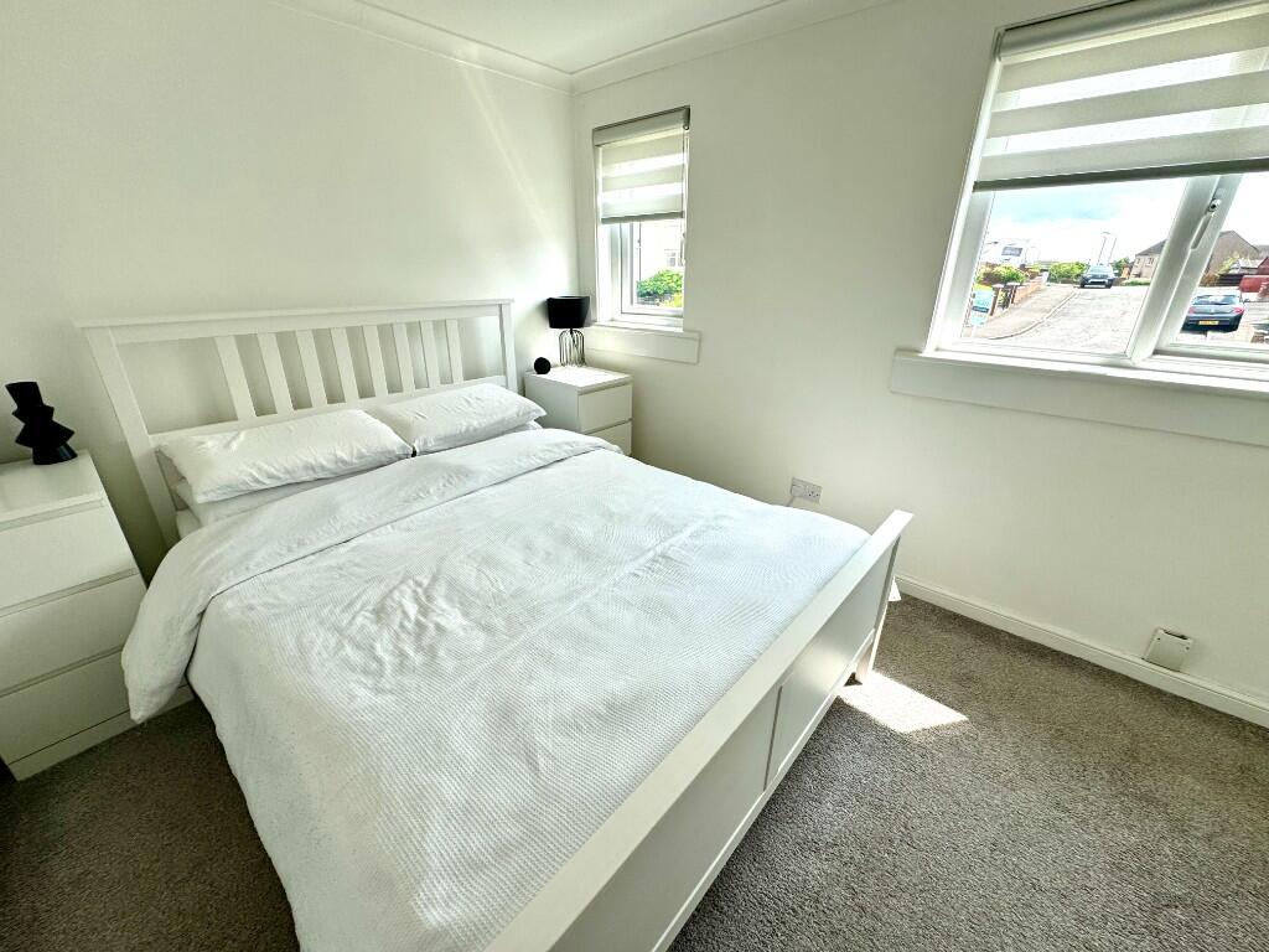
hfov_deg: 102.1
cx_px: 634
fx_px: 513
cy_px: 476
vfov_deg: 85.7
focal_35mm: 14
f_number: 2.2
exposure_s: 1/428
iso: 40
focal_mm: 2.22
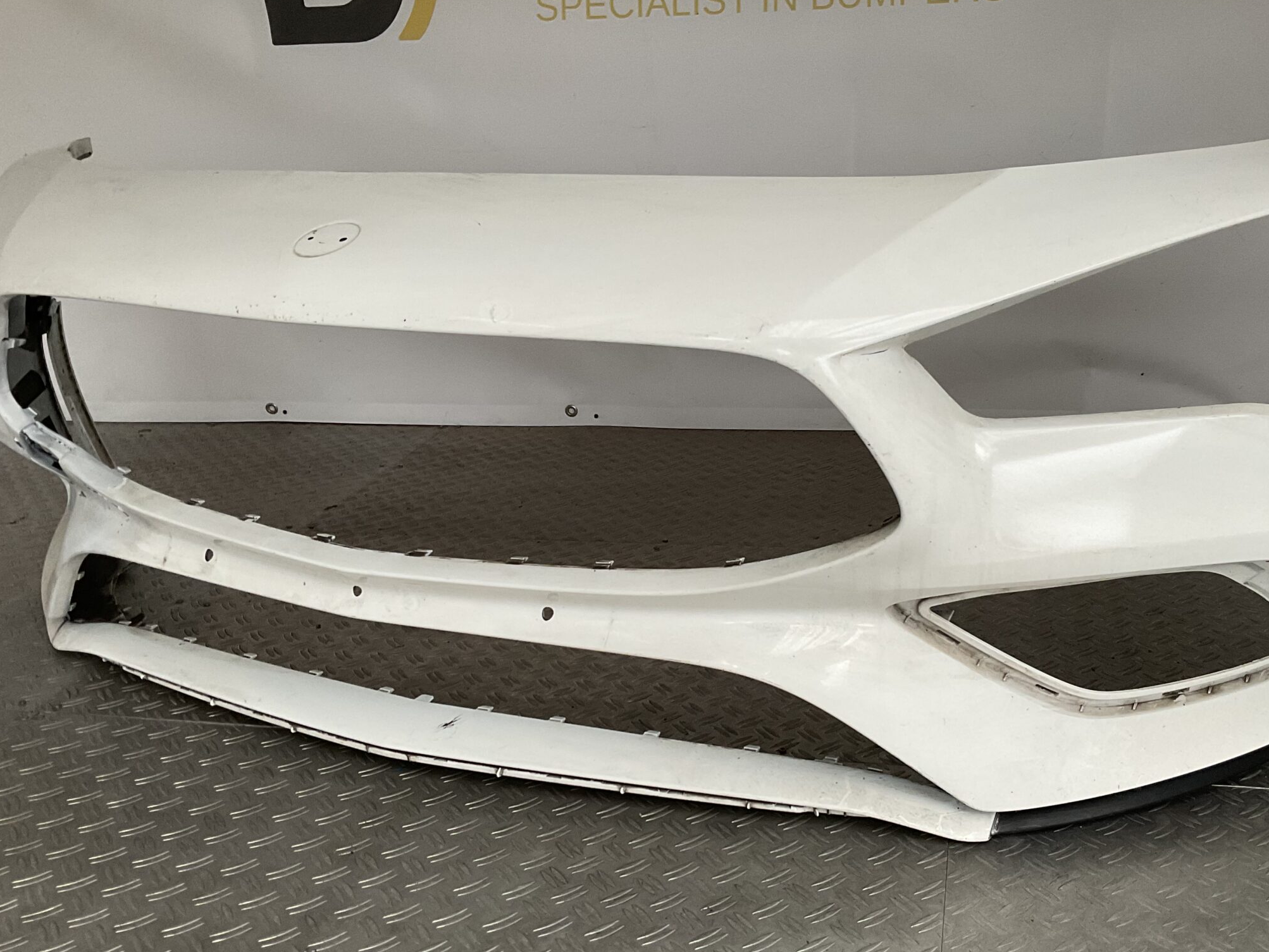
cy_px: 508
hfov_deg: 49.8
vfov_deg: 38.7
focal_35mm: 37
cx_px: 757
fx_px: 1357
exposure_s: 1/60
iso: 80
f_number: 1.8
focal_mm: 3
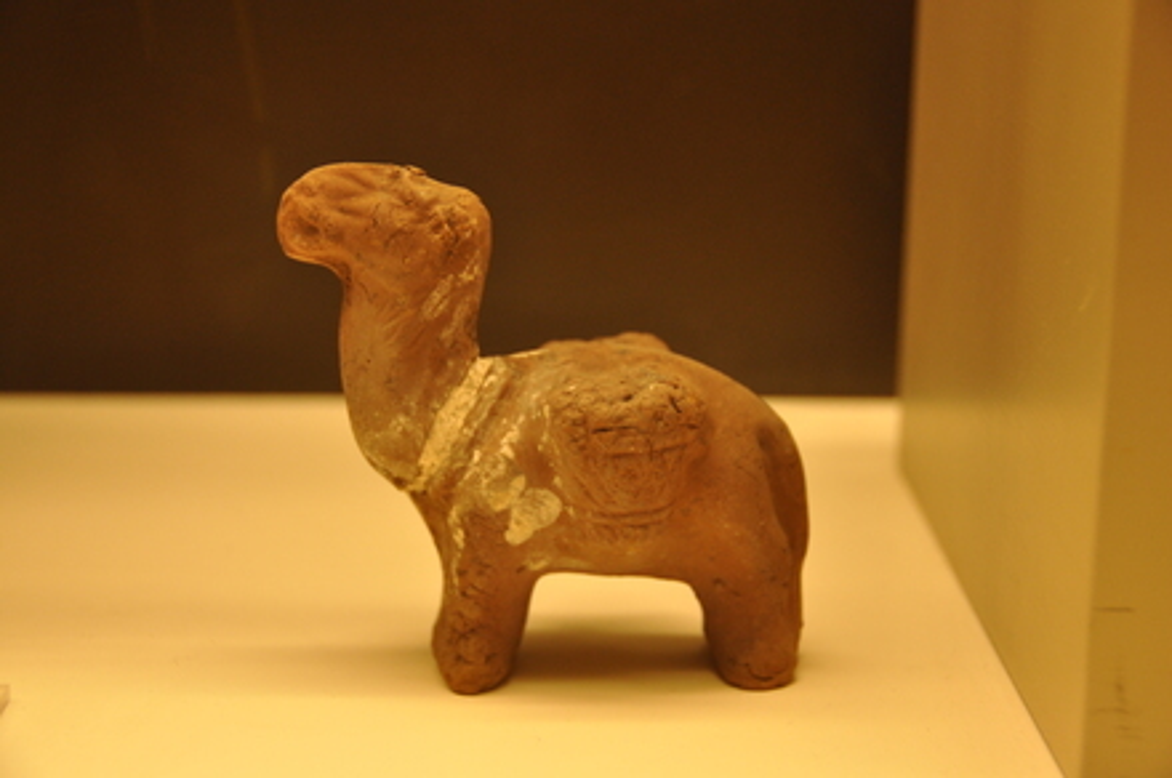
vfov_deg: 18.1
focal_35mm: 75
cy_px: 389
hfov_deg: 27.0
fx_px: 2438
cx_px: 586
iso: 640
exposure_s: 1/40
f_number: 4.8
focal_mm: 50
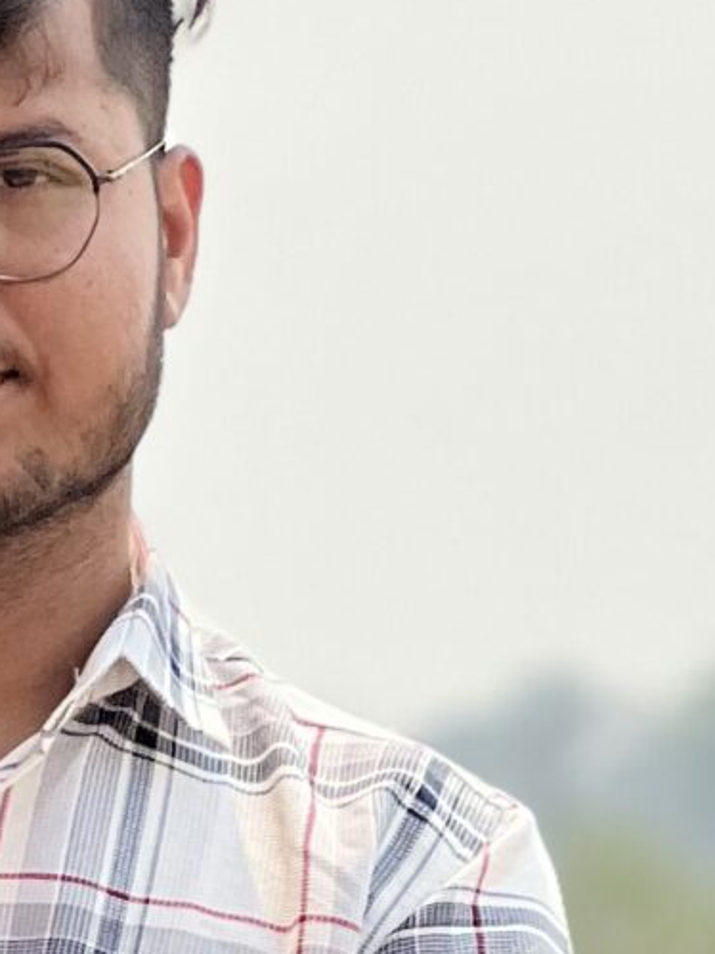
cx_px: -42
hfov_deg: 3.8
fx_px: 10883
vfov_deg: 4.9
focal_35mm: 395
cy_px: 1853
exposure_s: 1/911
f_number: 2.8
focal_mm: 9
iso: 32
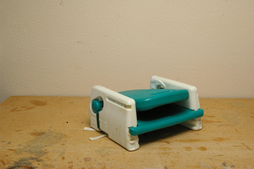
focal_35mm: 50
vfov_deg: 27.2
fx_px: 349
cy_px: 84
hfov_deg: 40.0
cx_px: 127
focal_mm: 33
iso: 1600
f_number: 22
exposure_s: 1/180
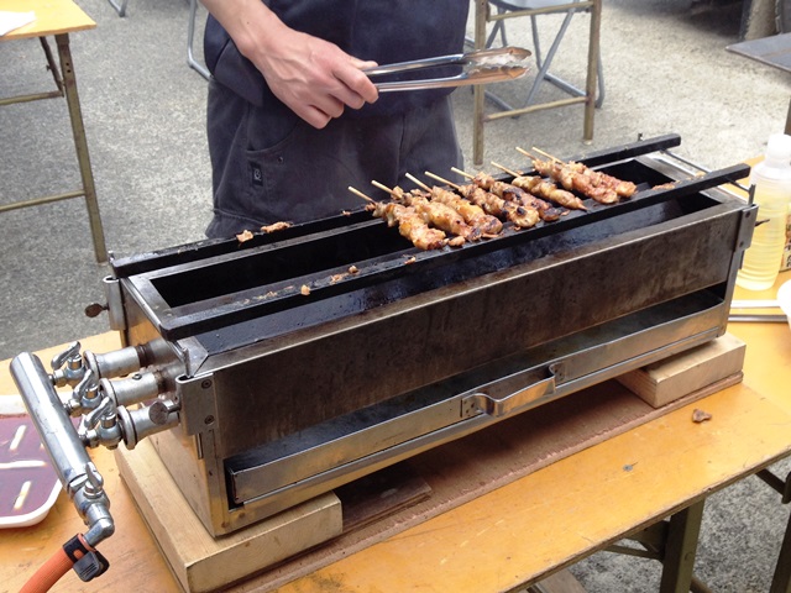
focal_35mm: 35
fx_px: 800
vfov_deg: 40.7
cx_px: 396
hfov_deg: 52.6
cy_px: 296
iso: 50
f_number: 2.4
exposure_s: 1/258
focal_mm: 4.28
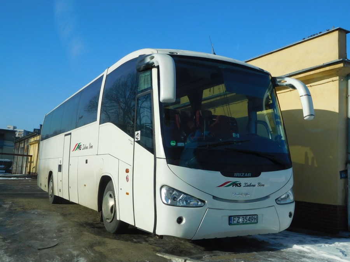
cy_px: 131
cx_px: 175
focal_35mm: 35
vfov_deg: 40.7
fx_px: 354
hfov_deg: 52.6
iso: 125
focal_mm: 6.2
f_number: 3.8
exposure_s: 1/1250
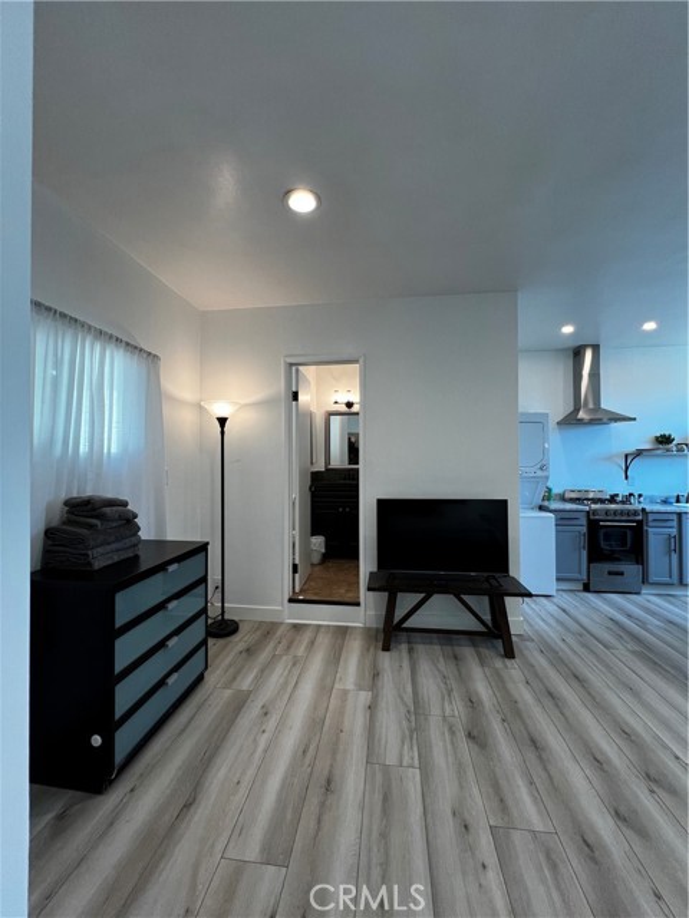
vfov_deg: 106.2
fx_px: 345
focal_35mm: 13
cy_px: 459
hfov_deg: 89.9
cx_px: 344
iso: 100
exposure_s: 1/120
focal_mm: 1.57
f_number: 1.8
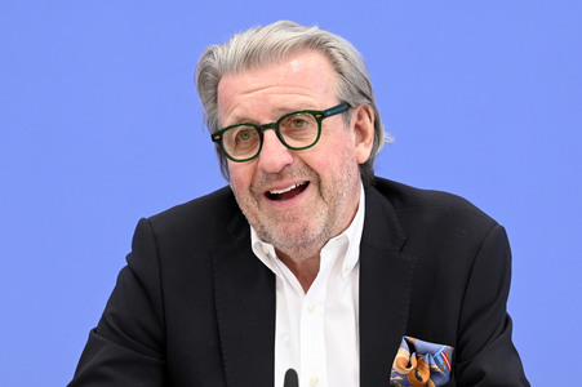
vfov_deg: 14.4
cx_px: 291
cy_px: 194
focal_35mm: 95
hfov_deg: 21.5
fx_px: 1535
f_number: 6.3
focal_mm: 95
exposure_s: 1/400
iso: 5000
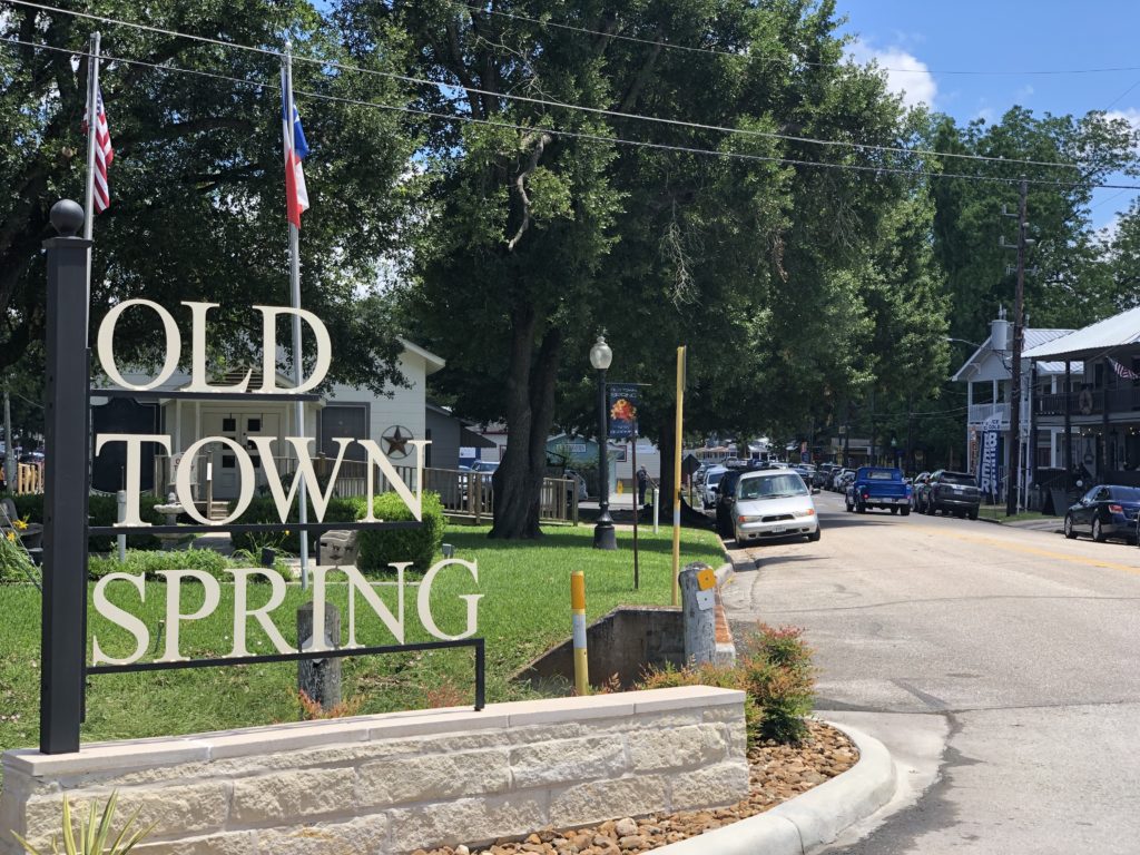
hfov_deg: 36.8
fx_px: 1713
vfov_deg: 28.0
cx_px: 570
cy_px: 428
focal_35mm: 52
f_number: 2.4
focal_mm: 6
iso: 16
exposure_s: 1/571
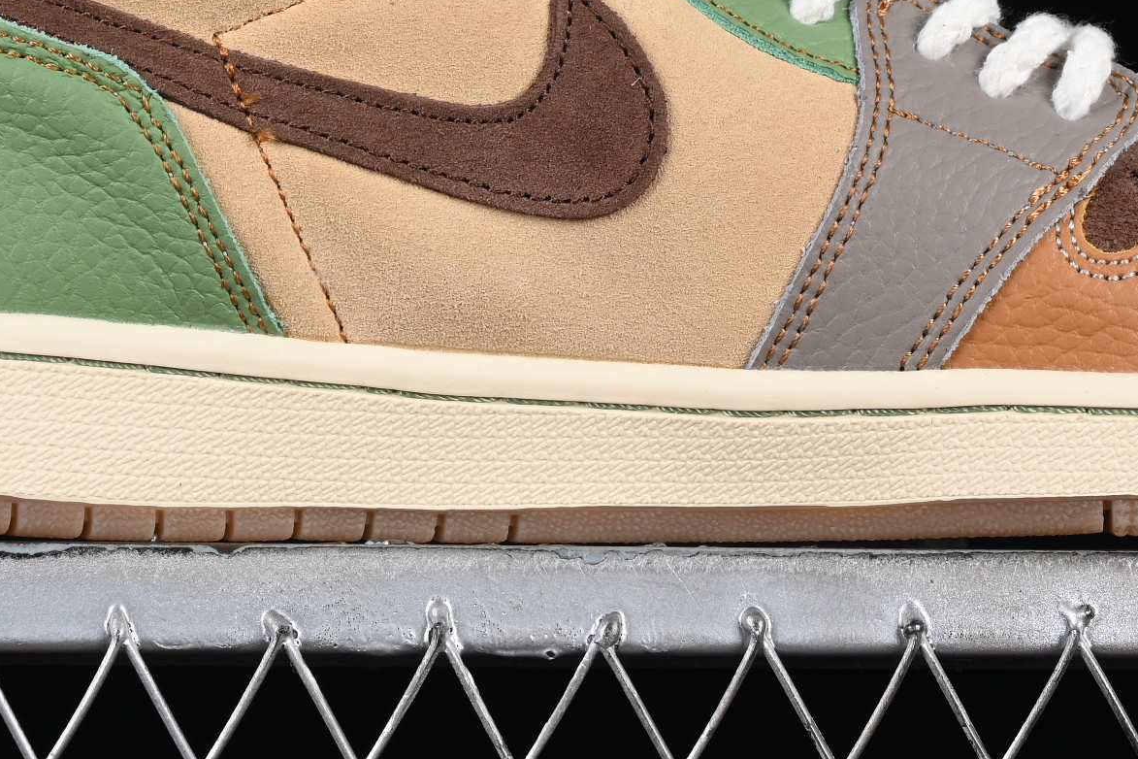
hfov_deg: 11.5
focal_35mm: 178
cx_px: 617
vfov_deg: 7.7
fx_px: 5626
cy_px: 7
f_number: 8
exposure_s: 1/80
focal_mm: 50
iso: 160
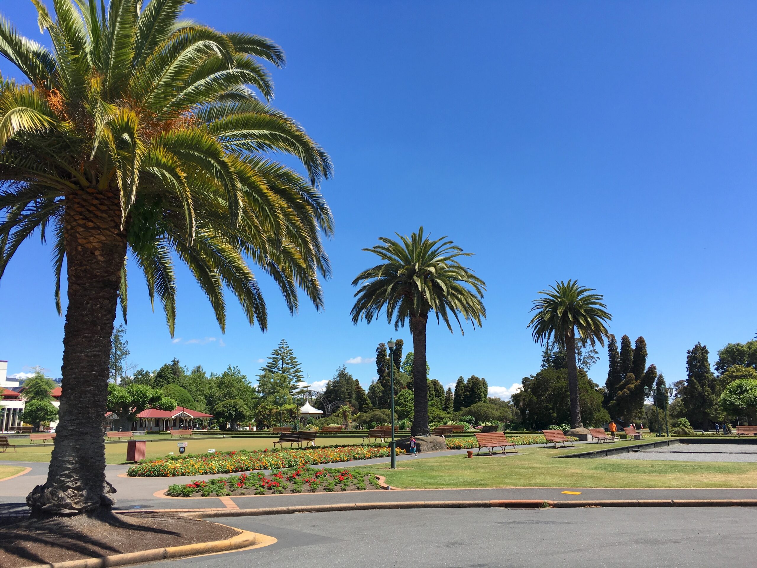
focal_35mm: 29
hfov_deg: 61.7
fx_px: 634
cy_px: 284
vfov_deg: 48.2
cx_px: 378
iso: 25
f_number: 2.2
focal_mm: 4.15
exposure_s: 1/1374
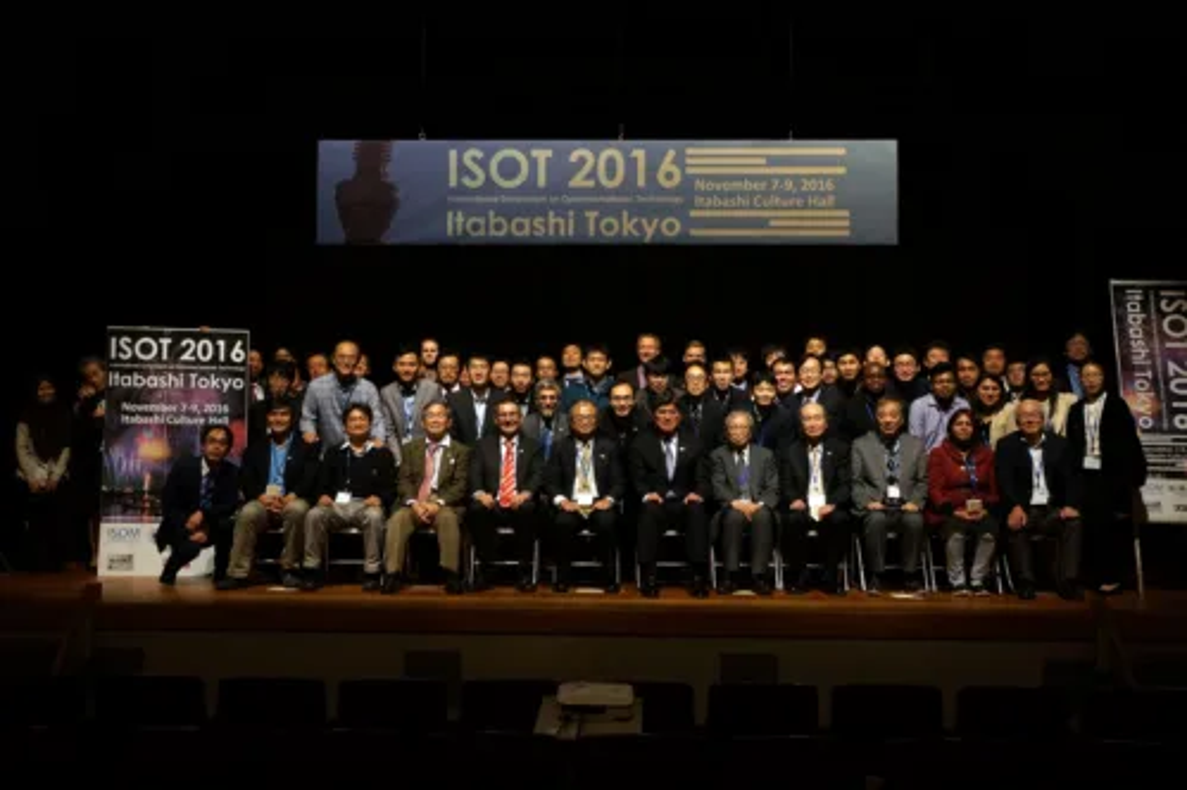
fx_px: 1186
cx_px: 594
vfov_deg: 36.8
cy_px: 395
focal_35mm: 36
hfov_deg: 53.2
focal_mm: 24
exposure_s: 1/60
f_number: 7.1
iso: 1250
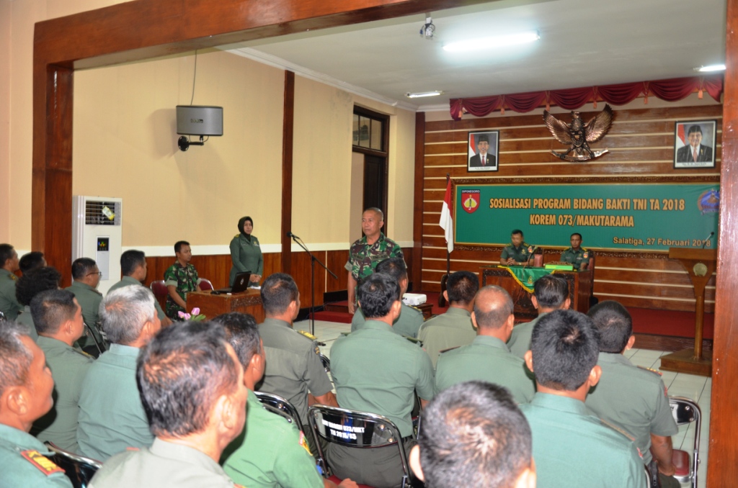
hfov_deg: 57.3
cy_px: 244
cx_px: 369
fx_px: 675
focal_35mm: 33
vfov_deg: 39.8
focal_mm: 22
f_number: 4
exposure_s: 1/6
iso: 400
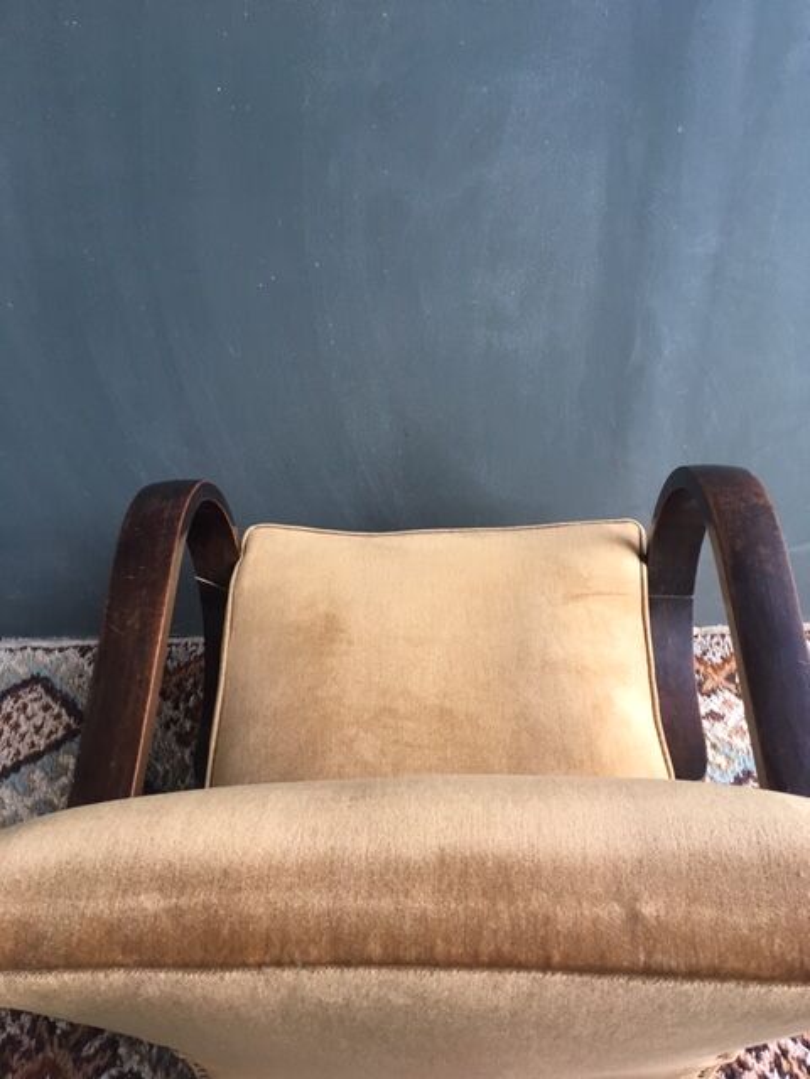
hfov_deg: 48.2
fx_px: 905
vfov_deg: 61.7
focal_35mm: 29
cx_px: 405
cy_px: 540
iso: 50
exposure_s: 1/33
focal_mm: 4.15
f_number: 2.2
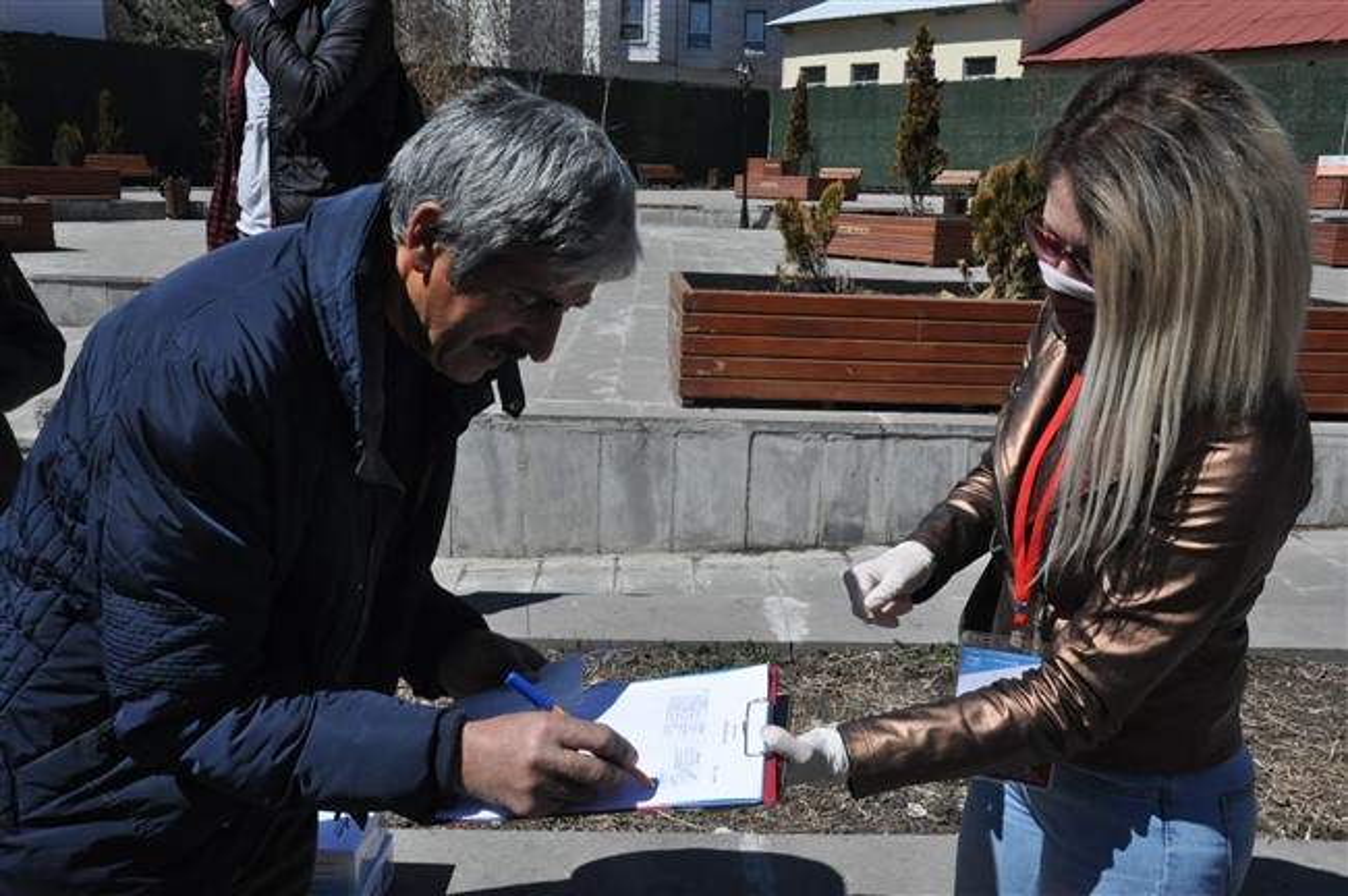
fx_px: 1234
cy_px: 448
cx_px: 674
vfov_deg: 39.9
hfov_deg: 57.3
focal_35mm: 33
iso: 800
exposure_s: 1/800
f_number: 14
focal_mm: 22
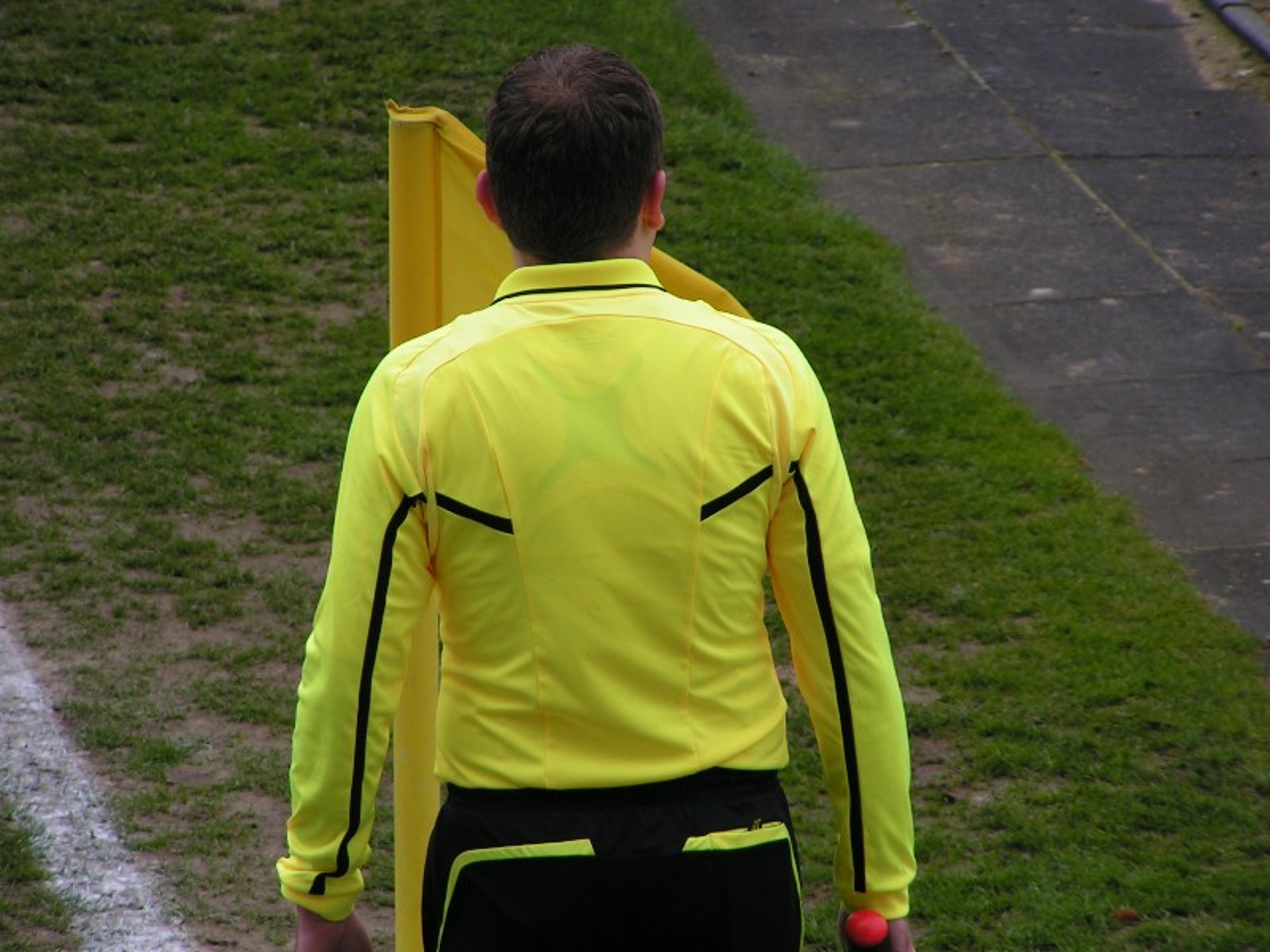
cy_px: 476
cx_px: 635
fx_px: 13942
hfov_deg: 5.2
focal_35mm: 380
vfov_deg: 3.9
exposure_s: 1/400
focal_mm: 58
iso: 50
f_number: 4.5
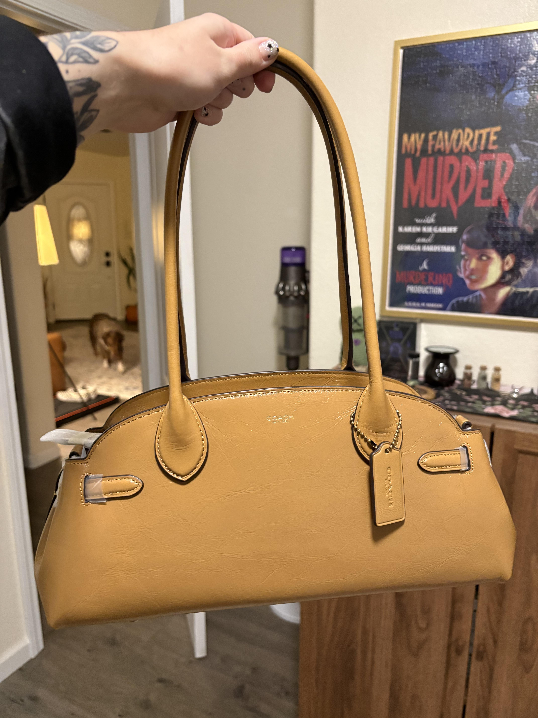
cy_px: 359
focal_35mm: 26
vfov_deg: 67.3
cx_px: 269
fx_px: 539
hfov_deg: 53.1
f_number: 1.6
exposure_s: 1/60
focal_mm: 5.96
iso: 500
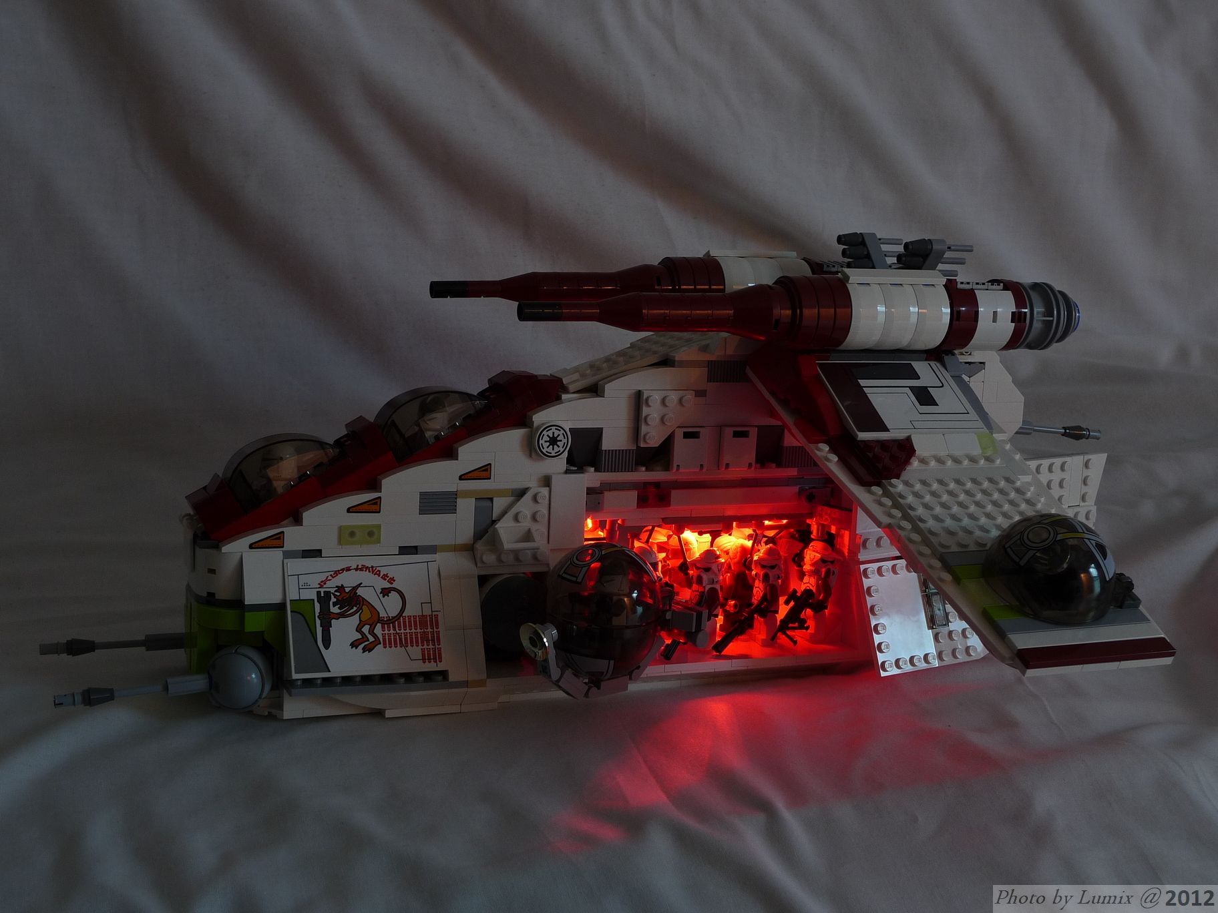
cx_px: 609
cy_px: 456
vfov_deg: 30.3
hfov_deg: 39.7
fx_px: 1689
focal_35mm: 48
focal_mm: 10.2
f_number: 4
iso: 80
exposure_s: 2.5
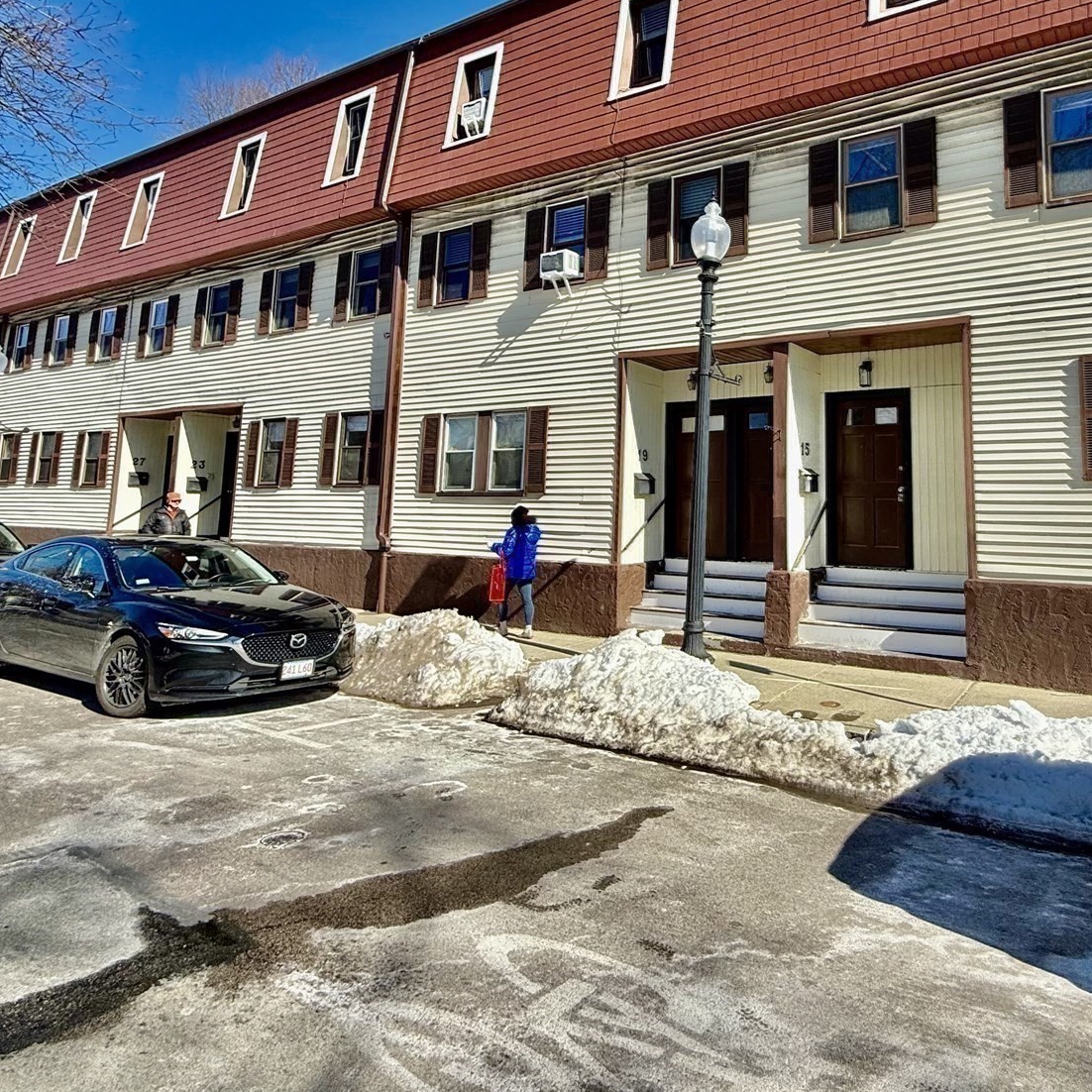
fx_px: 821
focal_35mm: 23
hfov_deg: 65.5
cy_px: 401
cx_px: 728
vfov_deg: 66.1
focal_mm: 2.22
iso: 50
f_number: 2.2
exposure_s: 1/2165
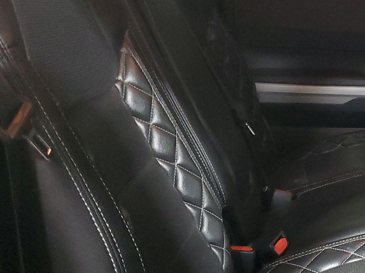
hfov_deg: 23.7
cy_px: 146
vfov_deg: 19.6
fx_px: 791
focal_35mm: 75
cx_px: 437
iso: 305
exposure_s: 1/20
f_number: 1.5
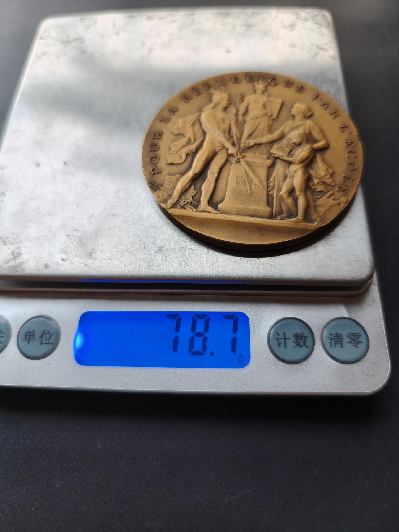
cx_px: 200
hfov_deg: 58.9
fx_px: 353
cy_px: 266
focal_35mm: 23
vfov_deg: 73.9
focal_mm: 6.06
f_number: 1.6
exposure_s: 1/109
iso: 250
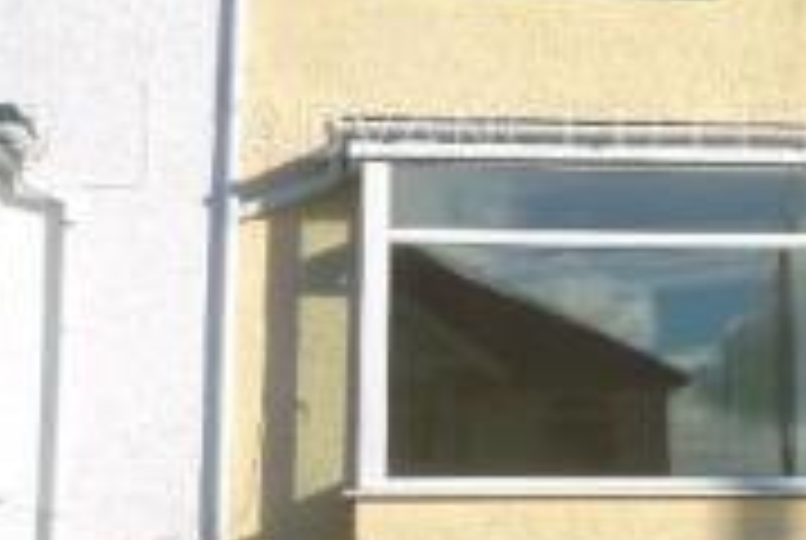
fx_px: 2198
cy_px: 218
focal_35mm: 98
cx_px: 687
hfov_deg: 20.5
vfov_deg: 14.0
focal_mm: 5.2
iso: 80
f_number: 5.6
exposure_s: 1/800
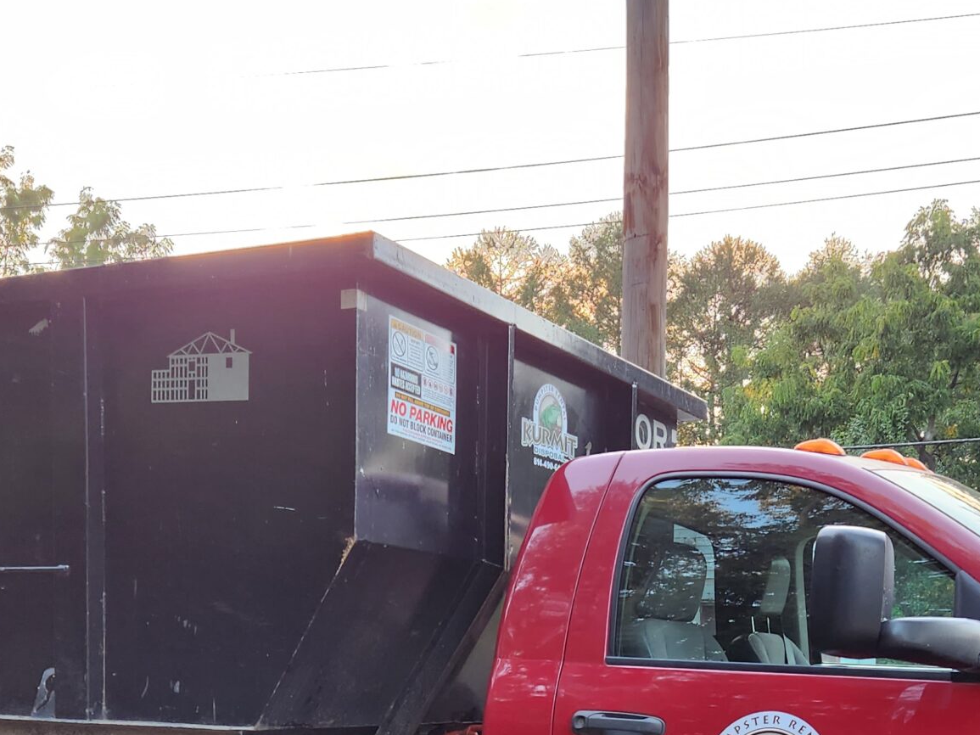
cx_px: 585
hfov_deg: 37.4
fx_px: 1444
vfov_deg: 26.6
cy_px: 777
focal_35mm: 51
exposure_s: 1/180
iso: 200
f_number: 1.8
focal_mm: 5.4
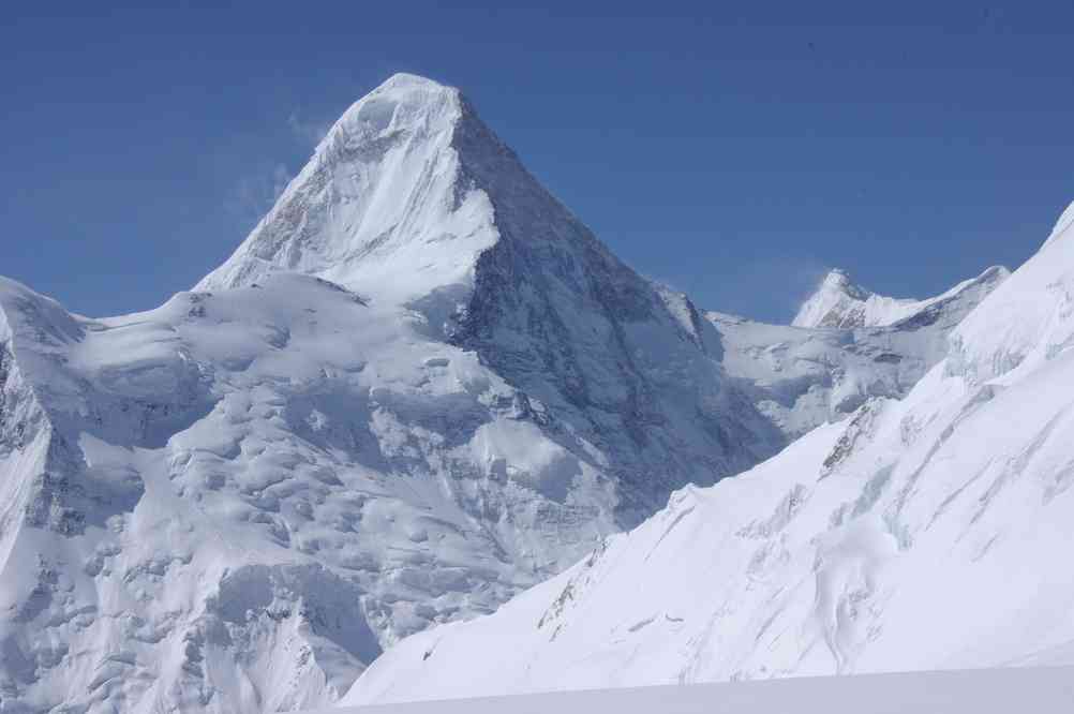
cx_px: 537
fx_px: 2146
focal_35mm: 72
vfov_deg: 18.9
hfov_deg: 28.1
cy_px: 357
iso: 100
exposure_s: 1/180
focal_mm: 47.5
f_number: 16
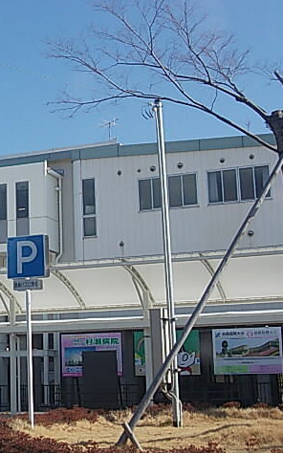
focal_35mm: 73
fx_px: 901
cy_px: 227
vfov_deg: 28.2
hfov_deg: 17.3
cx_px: -21
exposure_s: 1/160
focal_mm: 7.2
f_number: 7.2
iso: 80
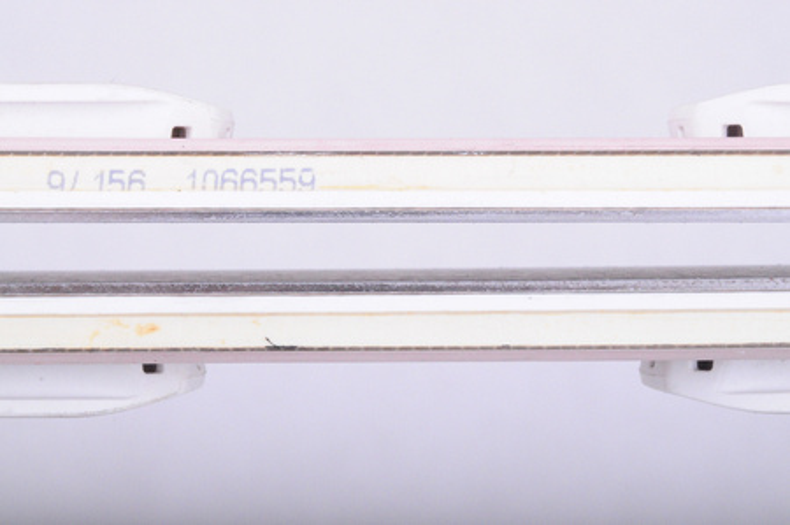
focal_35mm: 158
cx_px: 395
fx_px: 3452
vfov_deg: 8.7
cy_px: 262
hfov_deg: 13.1
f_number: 20
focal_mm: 105
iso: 3200
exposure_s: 1/200
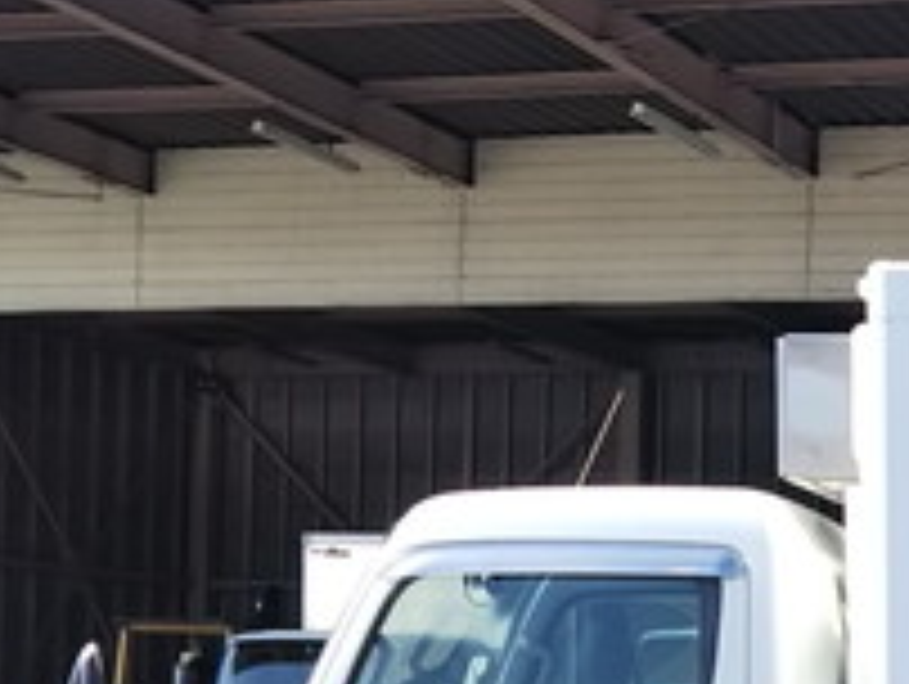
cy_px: 783
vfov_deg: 15.1
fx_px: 2498
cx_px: 1296
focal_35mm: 95
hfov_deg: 18.6
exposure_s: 1/424
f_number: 2.2
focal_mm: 4
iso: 20
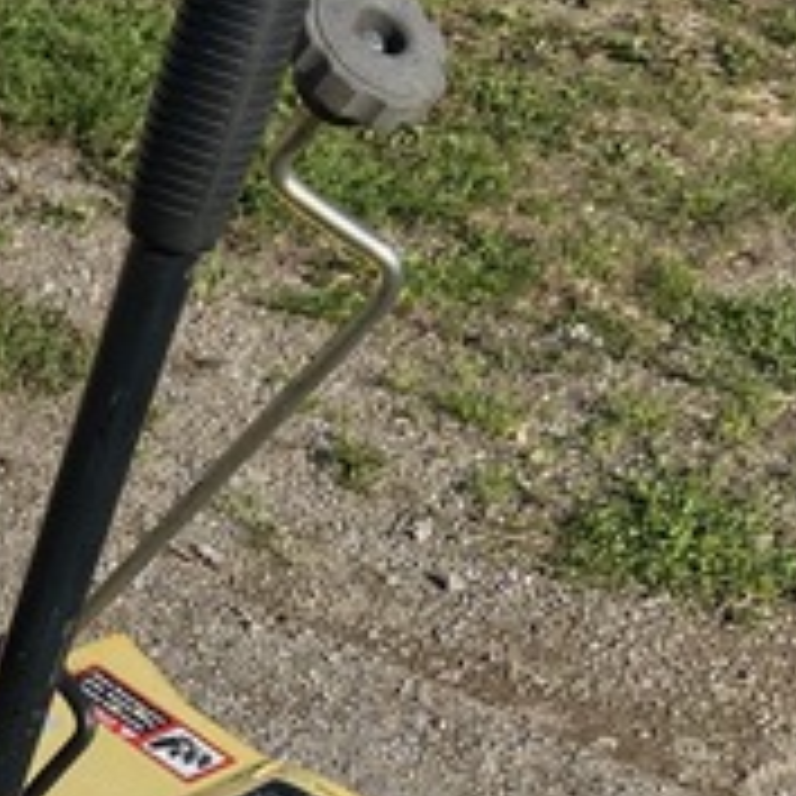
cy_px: 1093
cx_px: -211
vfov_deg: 15.7
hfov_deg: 16.0
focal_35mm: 104
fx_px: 2706
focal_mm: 4.25
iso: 32
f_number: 1.8
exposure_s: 1/3300
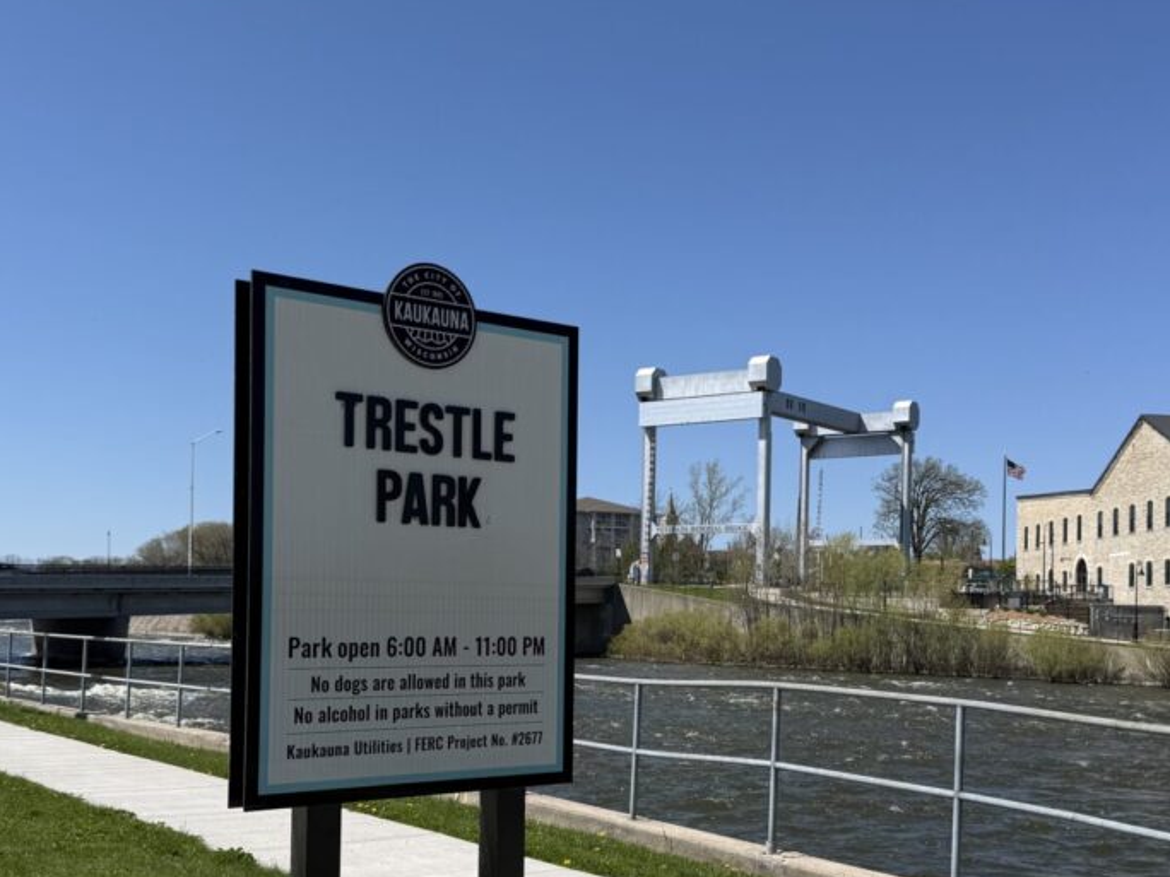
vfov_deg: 35.7
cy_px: 574
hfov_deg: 46.8
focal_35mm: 40
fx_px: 1352
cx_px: 614
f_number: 1.78
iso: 80
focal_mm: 6.76
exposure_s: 1/6173
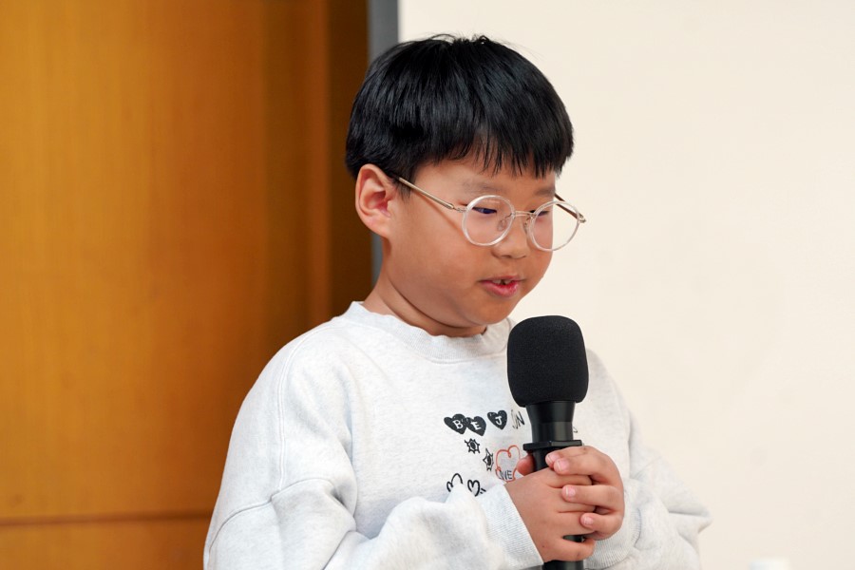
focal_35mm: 156
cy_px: 285
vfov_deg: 8.8
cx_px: 428
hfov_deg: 13.2
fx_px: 3705
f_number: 4
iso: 800
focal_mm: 156
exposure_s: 1/160
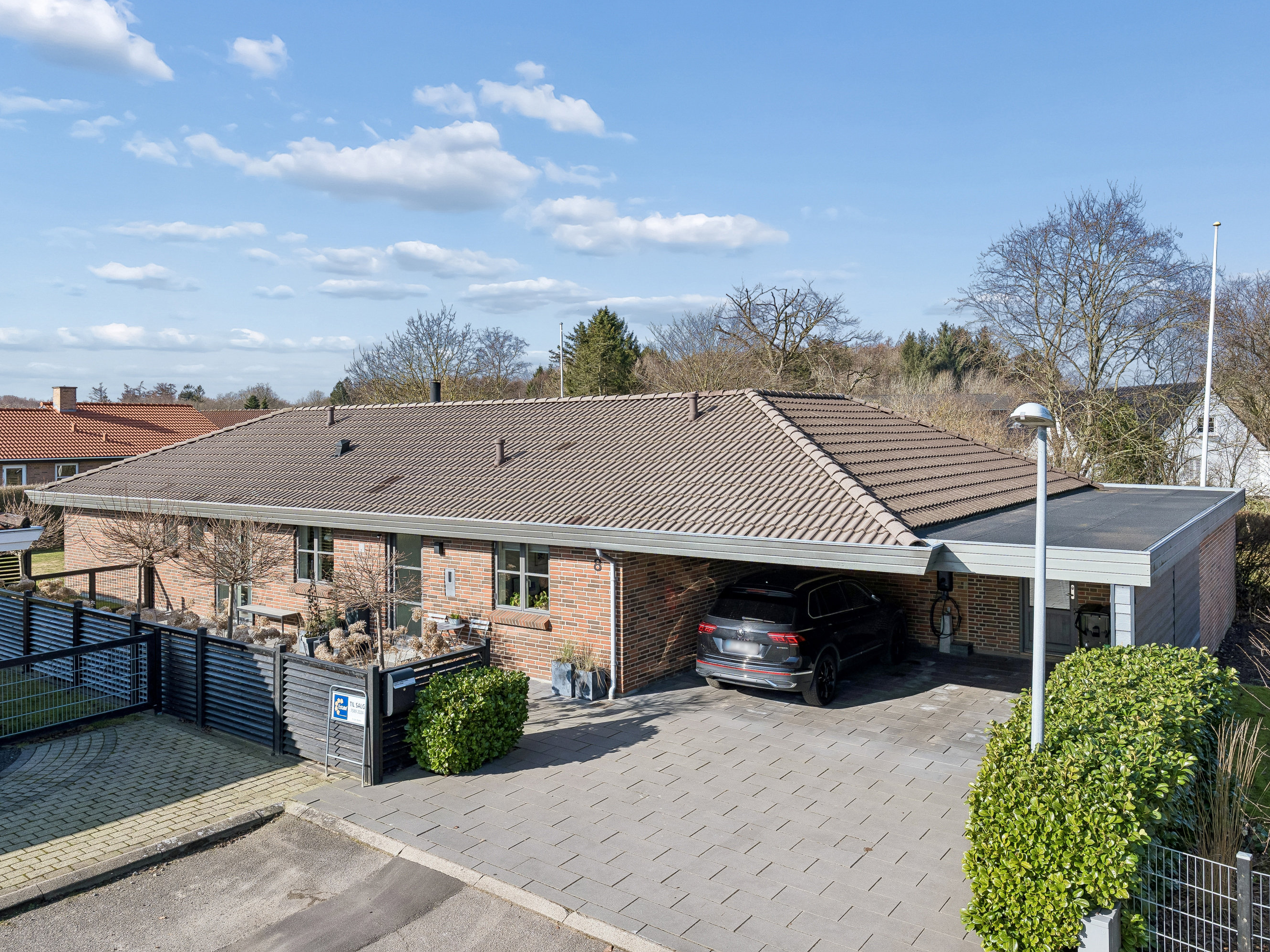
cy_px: 476
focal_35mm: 26
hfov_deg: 67.3
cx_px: 655
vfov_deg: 53.1
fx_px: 954
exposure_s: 1/500
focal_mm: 24
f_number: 8
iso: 200
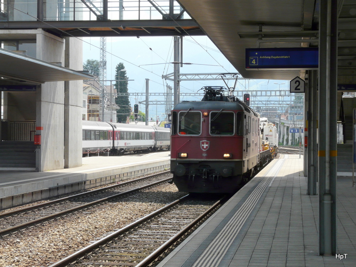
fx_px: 771
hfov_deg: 26.0
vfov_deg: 19.6
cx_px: 178
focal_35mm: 75
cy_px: 134
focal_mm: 12.3
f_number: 5.6
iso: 100
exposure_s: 1/250
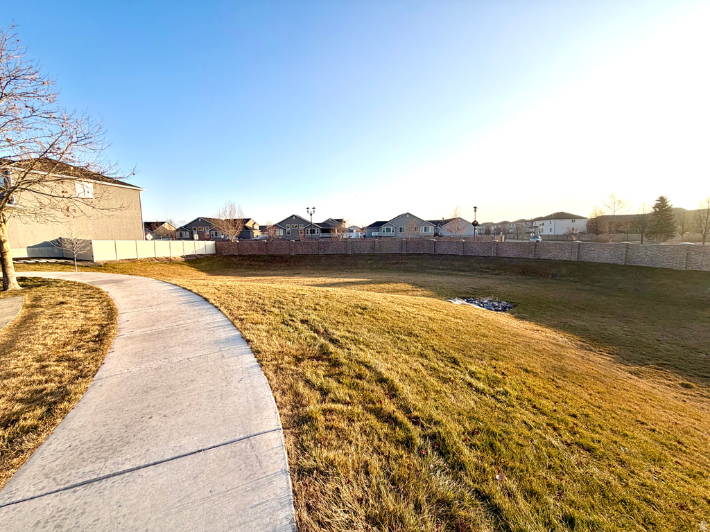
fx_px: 287
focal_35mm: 14
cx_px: 355
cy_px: 266
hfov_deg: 102.1
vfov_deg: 85.7
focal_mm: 2.22
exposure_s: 1/770
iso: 32
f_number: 2.2
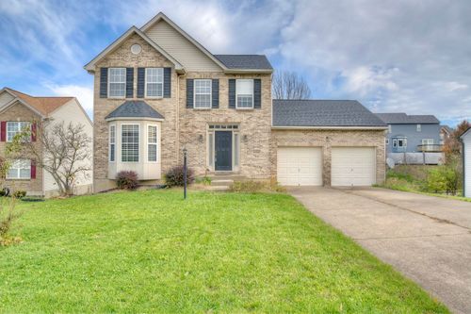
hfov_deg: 73.8
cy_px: 157
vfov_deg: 53.1
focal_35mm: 24
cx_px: 236
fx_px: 314
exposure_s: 1/80
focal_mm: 16
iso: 100
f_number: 11
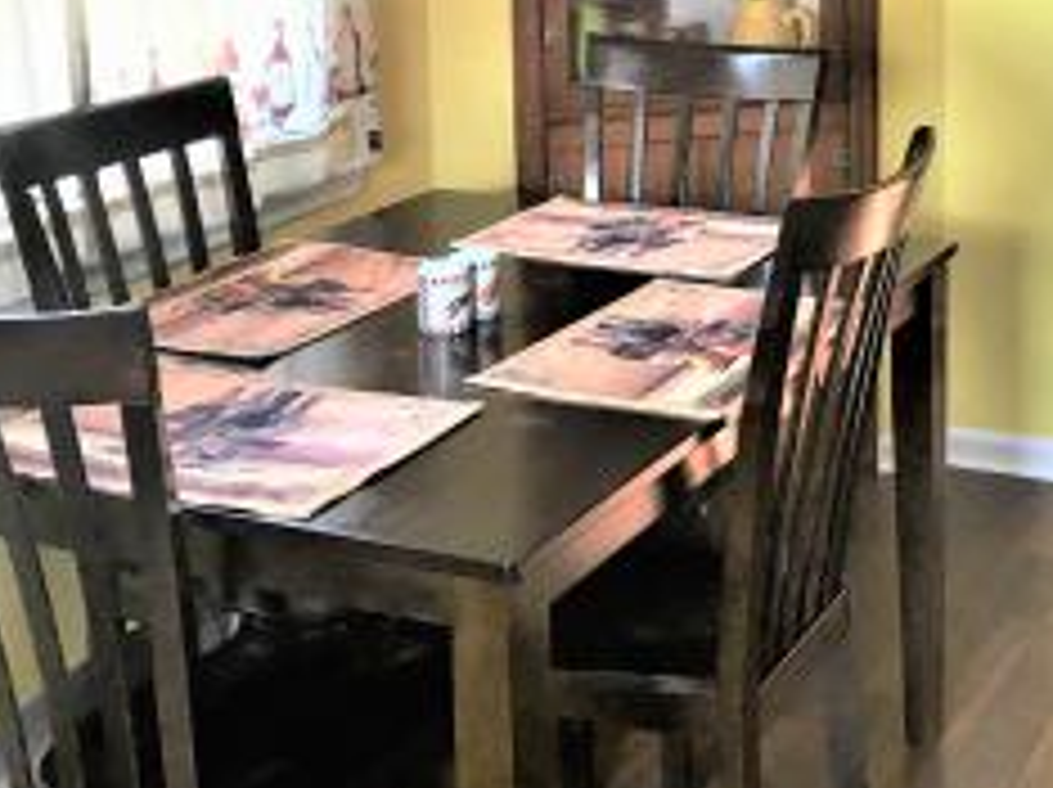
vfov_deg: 22.9
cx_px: 824
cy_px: 47
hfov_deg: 30.6
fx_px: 1884
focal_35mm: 62
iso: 25
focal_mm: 4.15
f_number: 2.2
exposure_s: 1/15
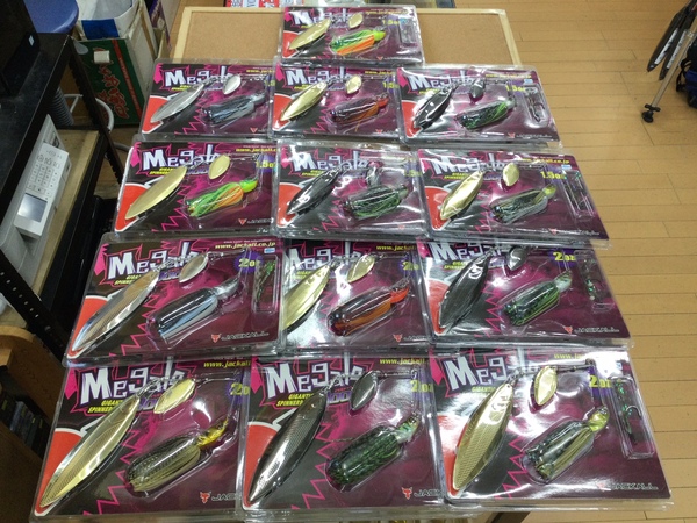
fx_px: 624
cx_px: 348
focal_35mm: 31
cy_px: 262
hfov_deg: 58.4
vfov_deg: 45.4
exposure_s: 1/40
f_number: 2.4
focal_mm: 3.3
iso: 32
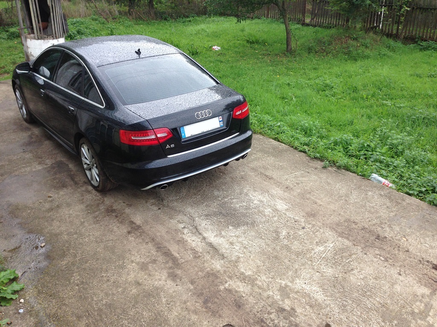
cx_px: 218
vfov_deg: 42.9
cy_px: 164
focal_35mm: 33
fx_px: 417
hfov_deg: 55.4
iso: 64
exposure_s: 1/120
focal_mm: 4.13
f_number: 2.4
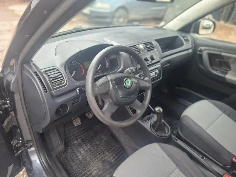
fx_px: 157
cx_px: 118
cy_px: 88
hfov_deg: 73.9
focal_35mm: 23
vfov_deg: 58.9
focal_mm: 5.54
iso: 200
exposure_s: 1/100
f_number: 1.8
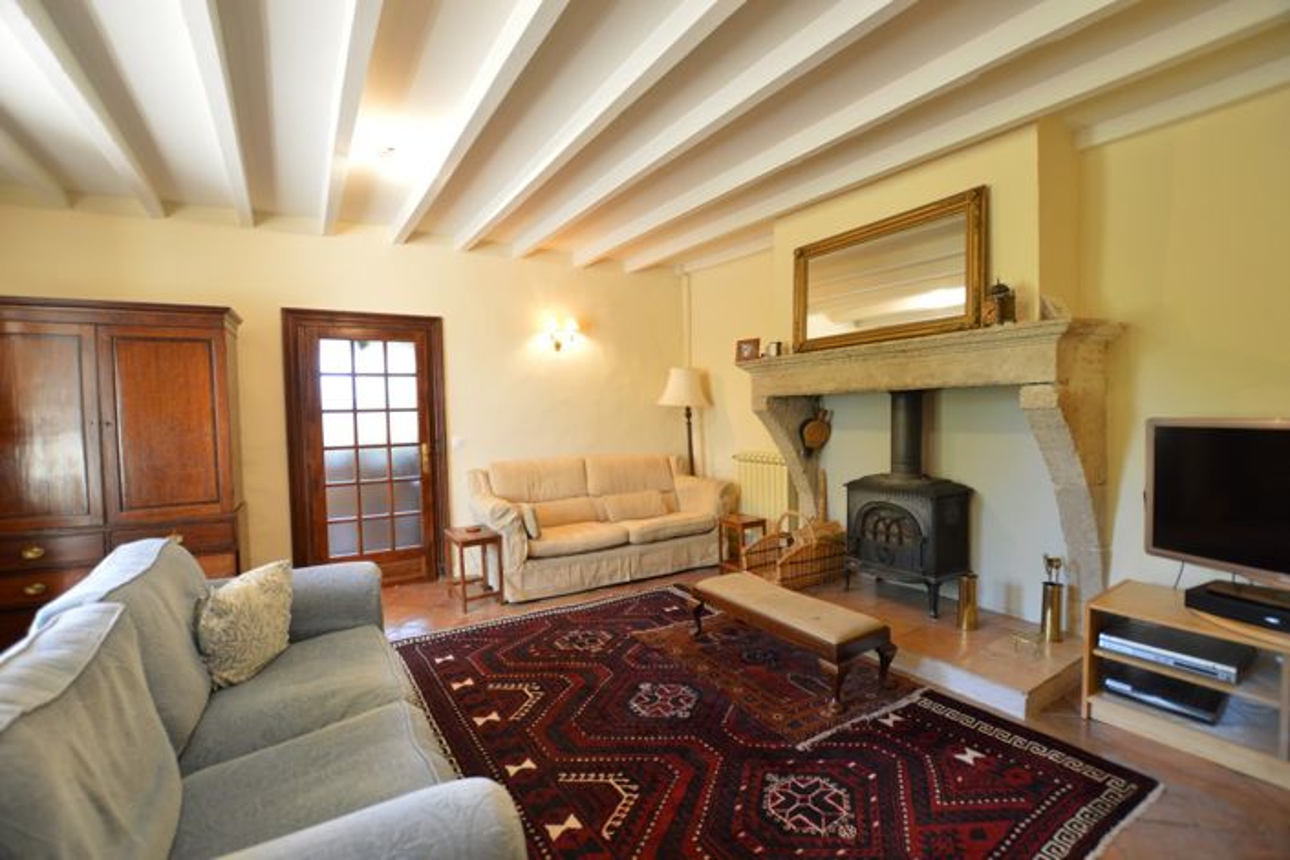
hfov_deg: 100.4
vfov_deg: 77.3
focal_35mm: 15
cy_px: 430
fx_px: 537
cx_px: 645
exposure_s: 1/60
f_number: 3.5
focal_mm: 10
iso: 800
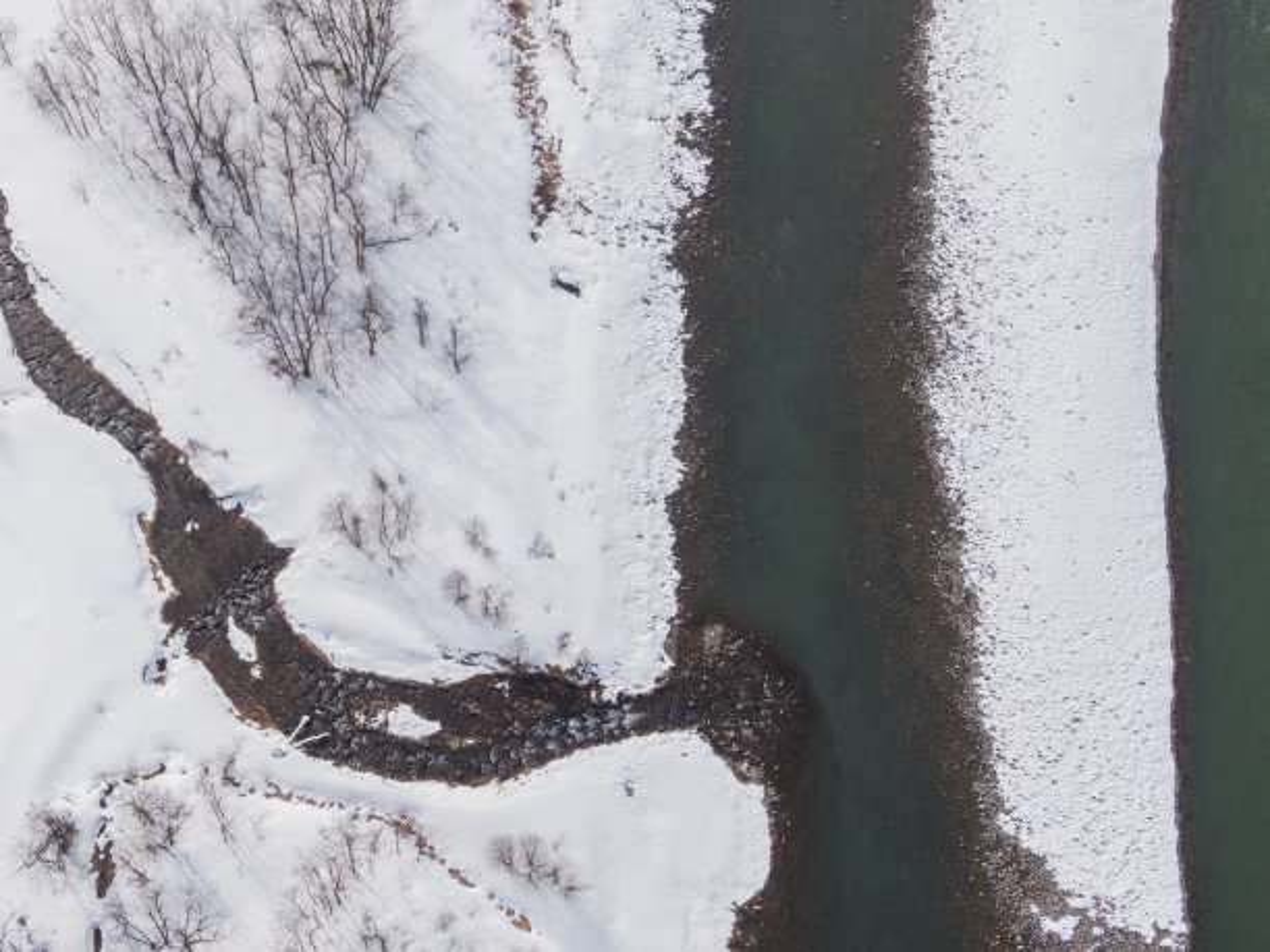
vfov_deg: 30.3
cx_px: 635
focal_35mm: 48
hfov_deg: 39.7
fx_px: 1761
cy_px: 476
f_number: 3.8
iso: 100
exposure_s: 1/800
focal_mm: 8.6
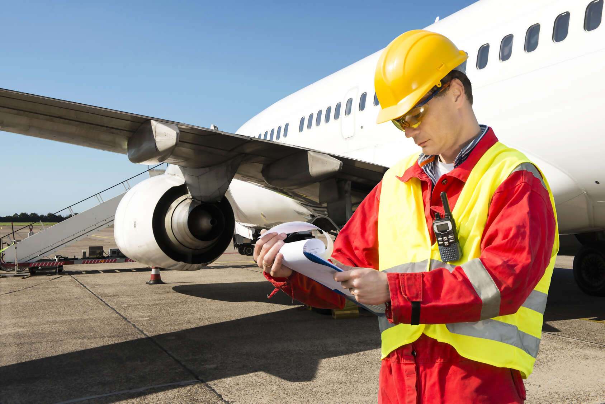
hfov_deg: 46.4
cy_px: 202
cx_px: 302
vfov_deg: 31.9
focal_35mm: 42
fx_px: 706
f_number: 8
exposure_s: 1/400
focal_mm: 42
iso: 100
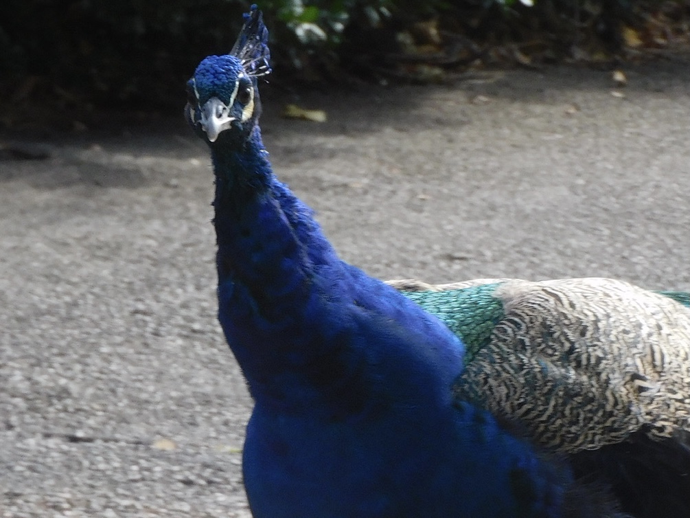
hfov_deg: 5.5
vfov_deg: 4.1
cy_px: 259
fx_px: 7177
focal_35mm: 360
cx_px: 345
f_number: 5.6
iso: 200
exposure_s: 1/250
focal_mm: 64.5
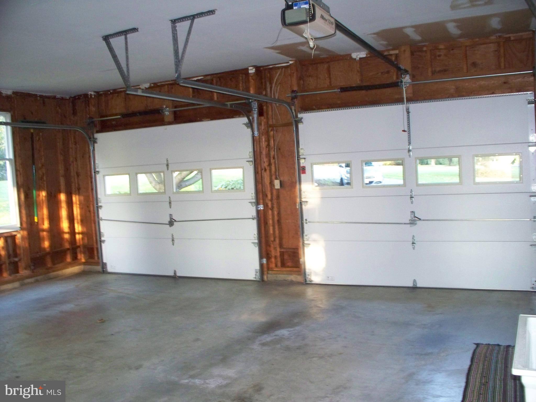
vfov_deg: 39.7
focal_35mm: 36
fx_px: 557
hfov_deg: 51.4
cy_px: 201
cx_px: 268
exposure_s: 1/30
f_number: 2.8
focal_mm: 7.54
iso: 320
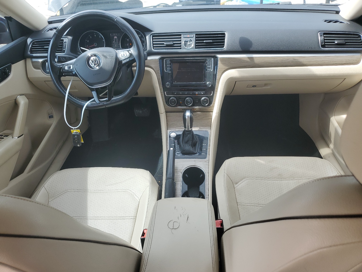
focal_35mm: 26
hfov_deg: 67.3
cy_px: 136
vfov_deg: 53.1
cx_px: 181
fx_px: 272
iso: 50
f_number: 1.5
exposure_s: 1/323
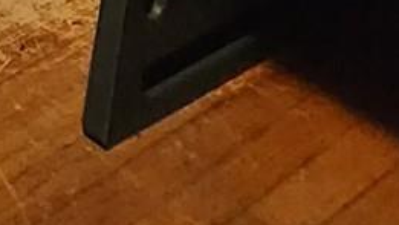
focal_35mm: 111
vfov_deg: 6.9
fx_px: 1175
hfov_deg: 14.4
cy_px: -797
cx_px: -498
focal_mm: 2.2
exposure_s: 1/24
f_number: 2.2
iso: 800
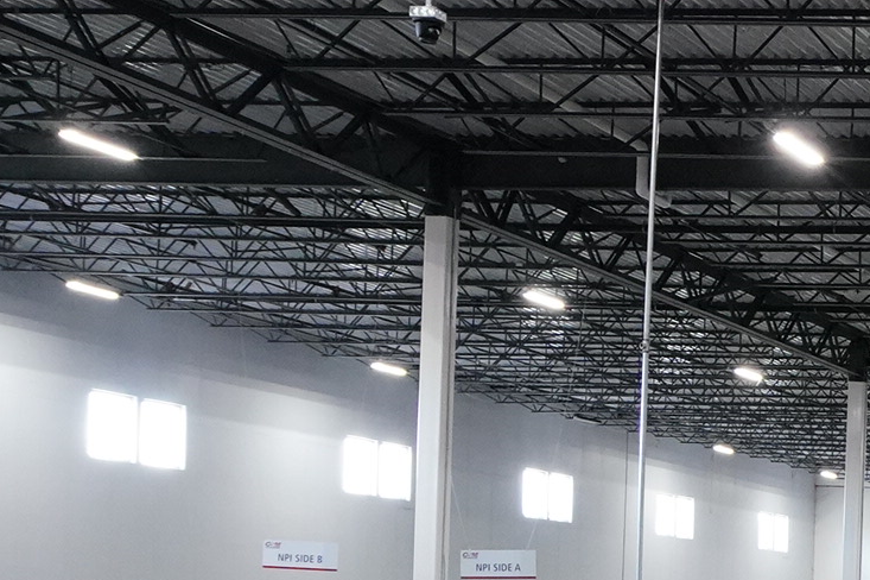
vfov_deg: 15.2
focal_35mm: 87
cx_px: 1566
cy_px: 674
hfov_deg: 18.4
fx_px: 2101
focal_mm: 16
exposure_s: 1/125
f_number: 5.6
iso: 2500
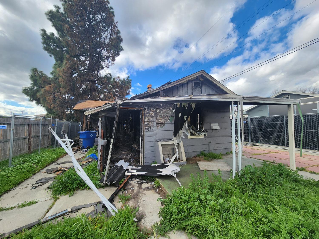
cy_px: 120
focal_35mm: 13
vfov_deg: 89.9
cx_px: 160
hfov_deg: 106.2
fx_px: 120
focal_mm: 2.2
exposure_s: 1/1215
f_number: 2.2
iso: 50
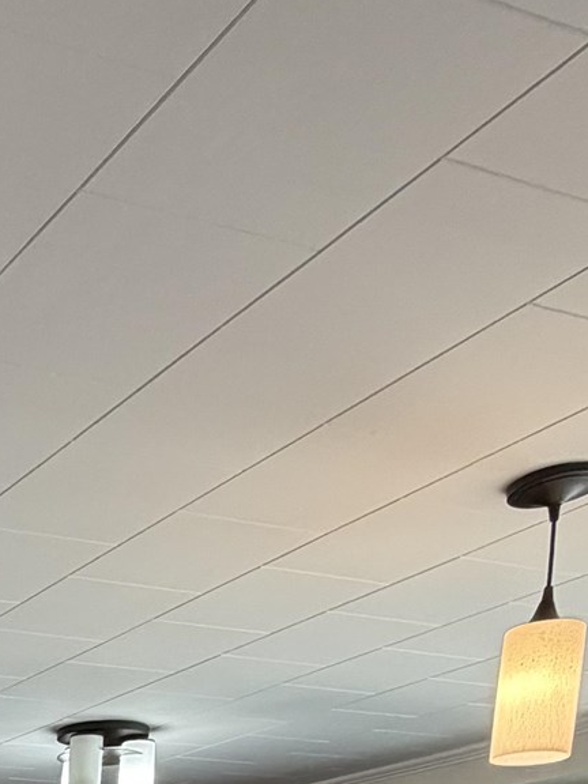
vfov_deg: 24.7
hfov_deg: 22.2
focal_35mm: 56
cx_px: -259
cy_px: 1233
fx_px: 1268
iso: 250
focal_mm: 2.22
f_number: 2.2
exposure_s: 1/120
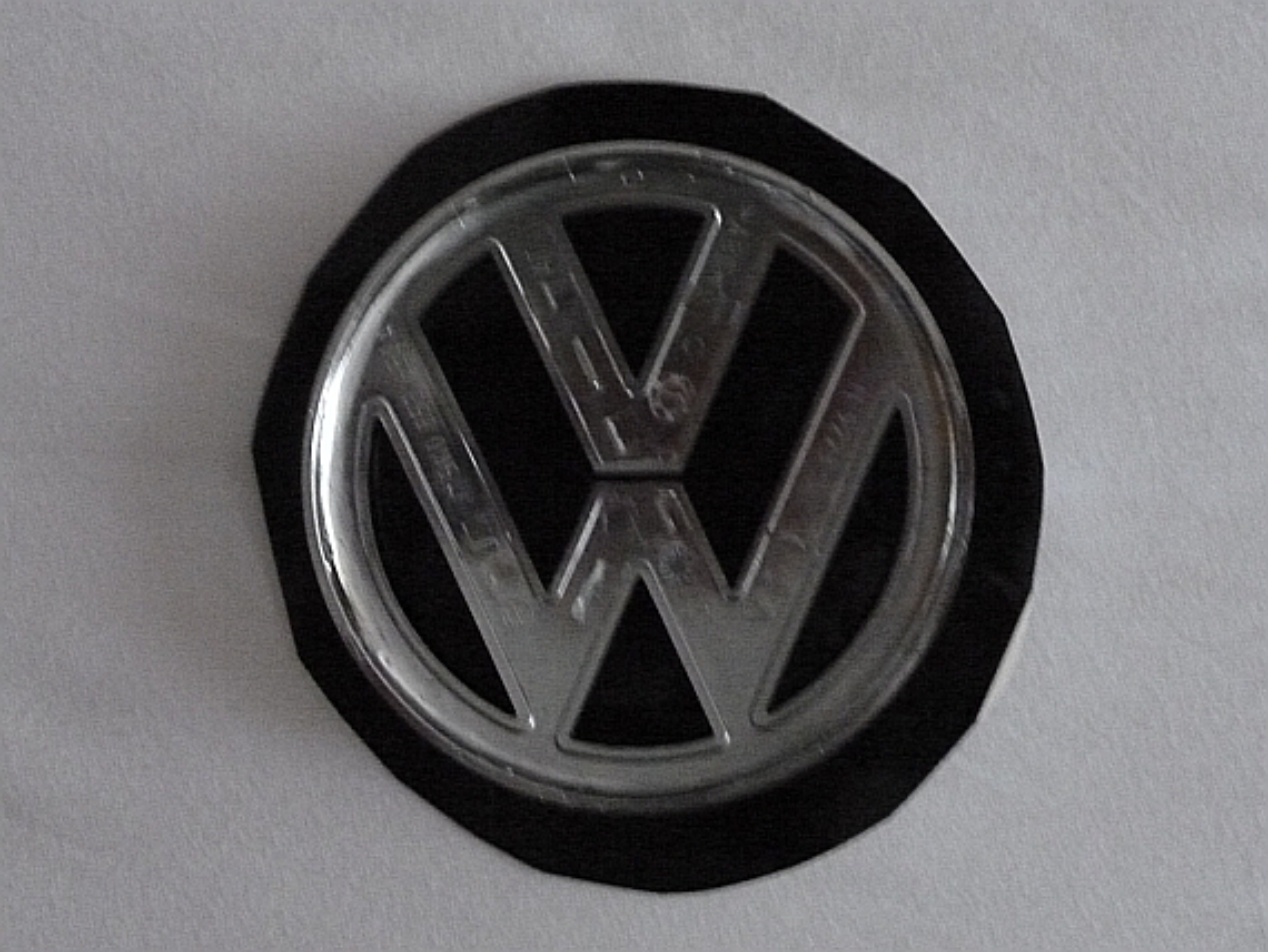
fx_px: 2858
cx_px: 634
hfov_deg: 25.0
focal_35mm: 78
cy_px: 476
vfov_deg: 18.9
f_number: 5.4
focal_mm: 13.9
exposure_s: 1/4
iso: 1600
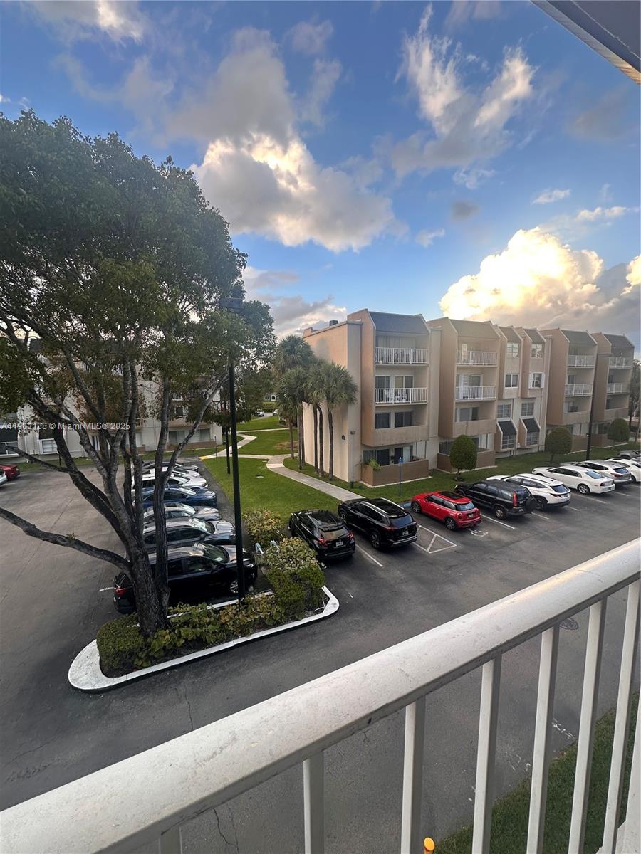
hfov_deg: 85.7
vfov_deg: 102.1
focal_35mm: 14
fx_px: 346
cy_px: 427
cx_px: 320
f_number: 2.2
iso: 40
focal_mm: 2.22
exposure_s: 1/143
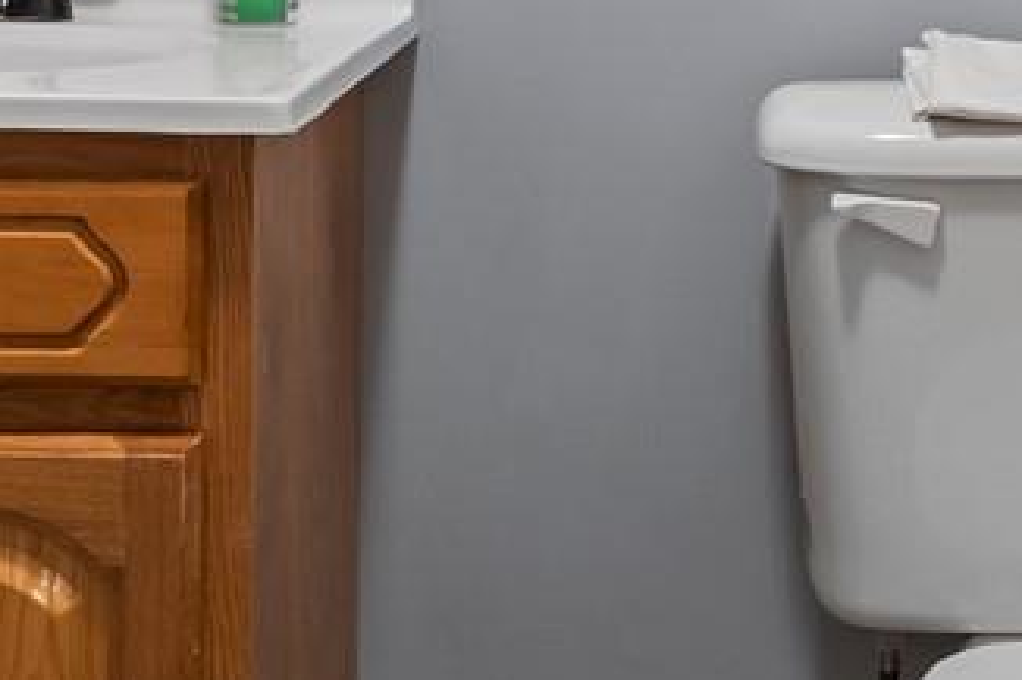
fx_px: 2497
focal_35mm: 88
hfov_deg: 22.9
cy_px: -246
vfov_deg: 14.7
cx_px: 790
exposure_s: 1/1.25
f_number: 10
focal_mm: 14
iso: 640
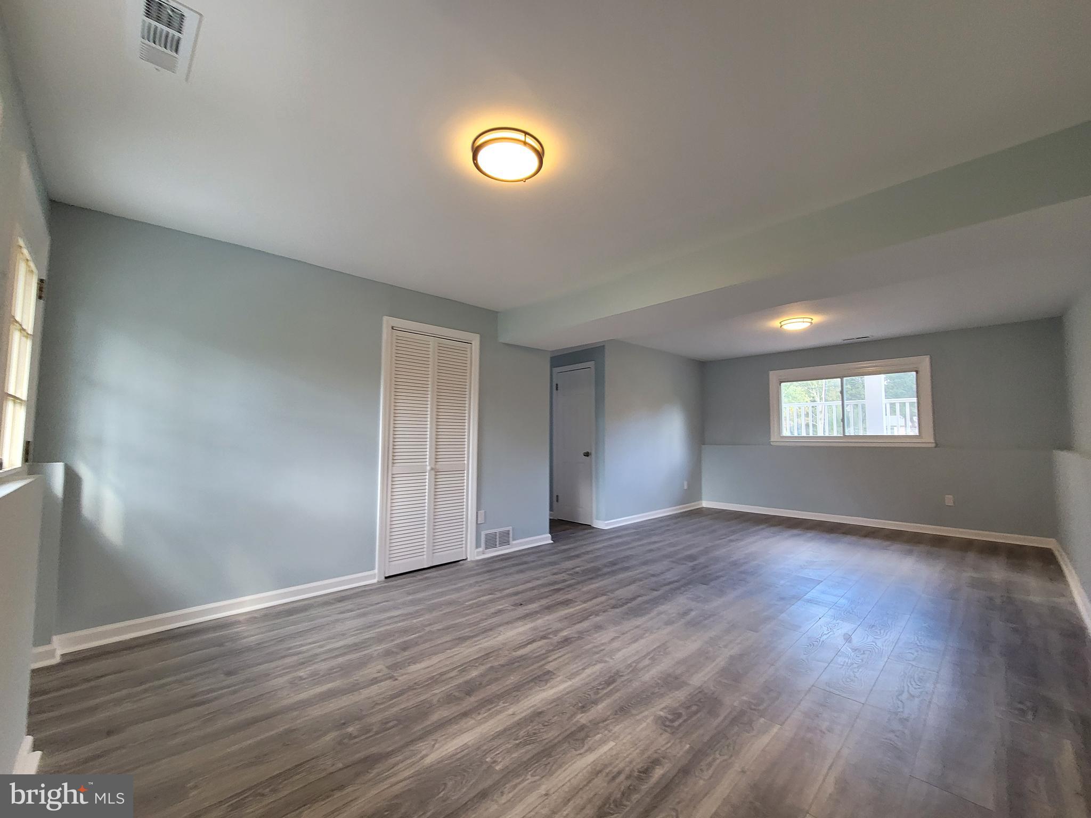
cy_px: 409
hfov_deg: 106.2
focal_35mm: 13
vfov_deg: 89.9
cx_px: 546
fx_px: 410
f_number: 2.2
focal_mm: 2.2
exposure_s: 1/60
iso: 160
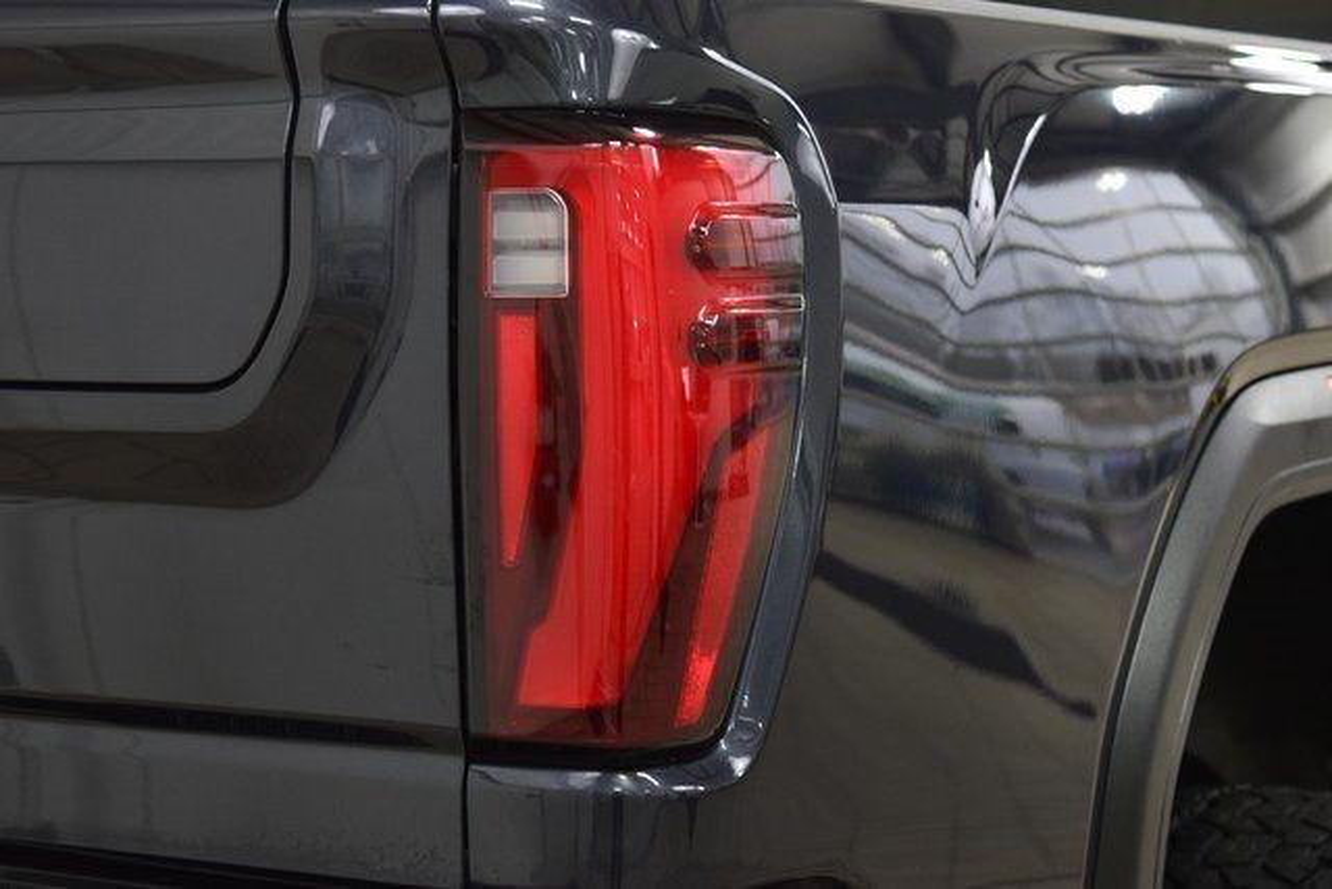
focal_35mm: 78
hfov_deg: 26.0
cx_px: 666
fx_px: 2886
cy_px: 444
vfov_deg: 17.5
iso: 1600
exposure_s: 1/60
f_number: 4
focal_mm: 52
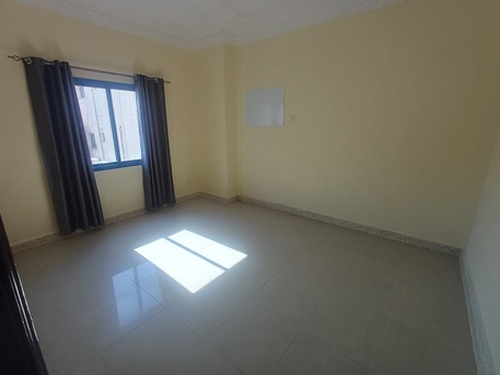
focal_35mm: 16
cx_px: 250
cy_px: 188
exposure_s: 1/100
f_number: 2.2
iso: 64
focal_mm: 1.64
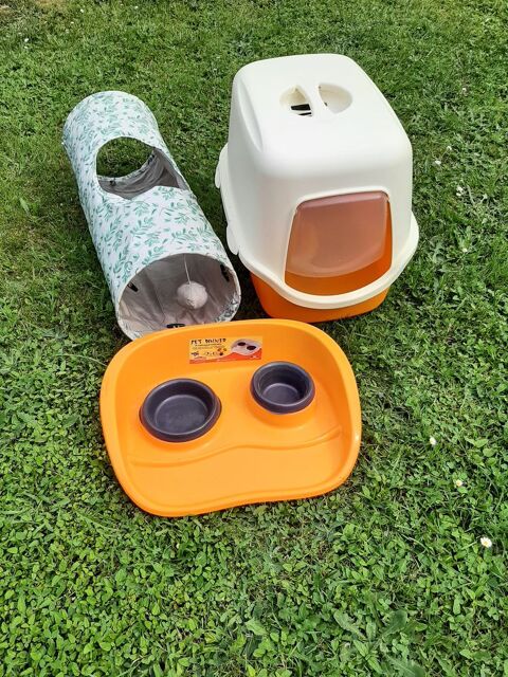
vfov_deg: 67.3
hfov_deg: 53.1
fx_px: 509
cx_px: 254
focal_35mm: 26
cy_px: 338
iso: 40
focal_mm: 3.93
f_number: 1.7
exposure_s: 1/1695
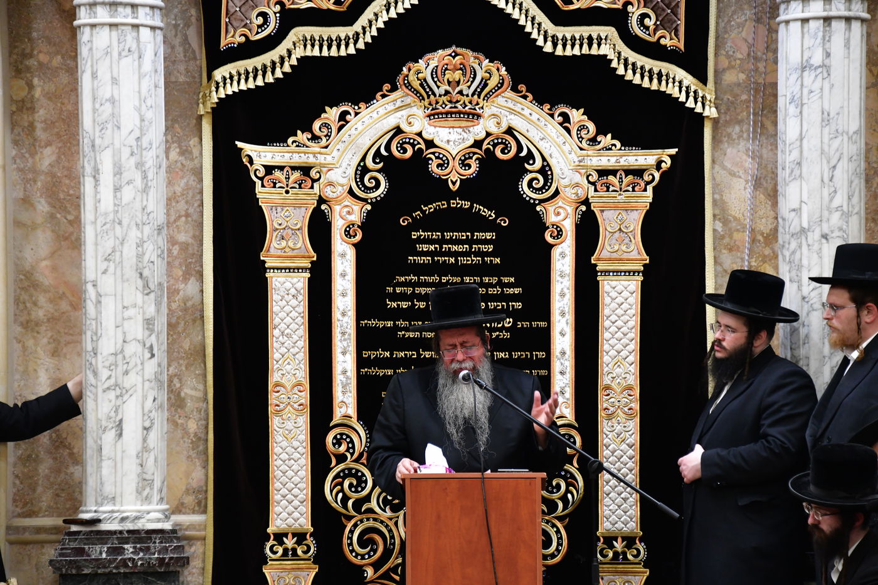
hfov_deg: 12.1
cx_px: 439
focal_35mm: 170
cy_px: 292
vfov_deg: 8.1
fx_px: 4145
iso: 3200
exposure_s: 1/100
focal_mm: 170
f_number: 5.6
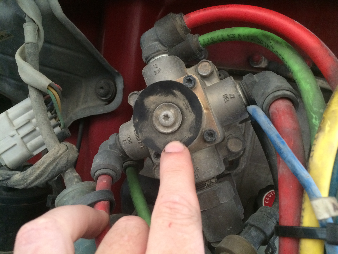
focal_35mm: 29
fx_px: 283
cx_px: 169
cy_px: 127
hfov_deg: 61.7
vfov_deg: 48.2
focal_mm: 4.15
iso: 320
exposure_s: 1/30
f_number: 2.2
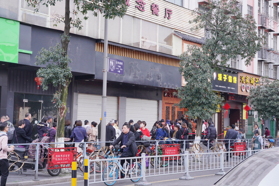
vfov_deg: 26.5
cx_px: 140
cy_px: 93
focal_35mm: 51
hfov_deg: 38.9
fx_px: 395
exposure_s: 1/400
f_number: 9
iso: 800
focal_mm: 51
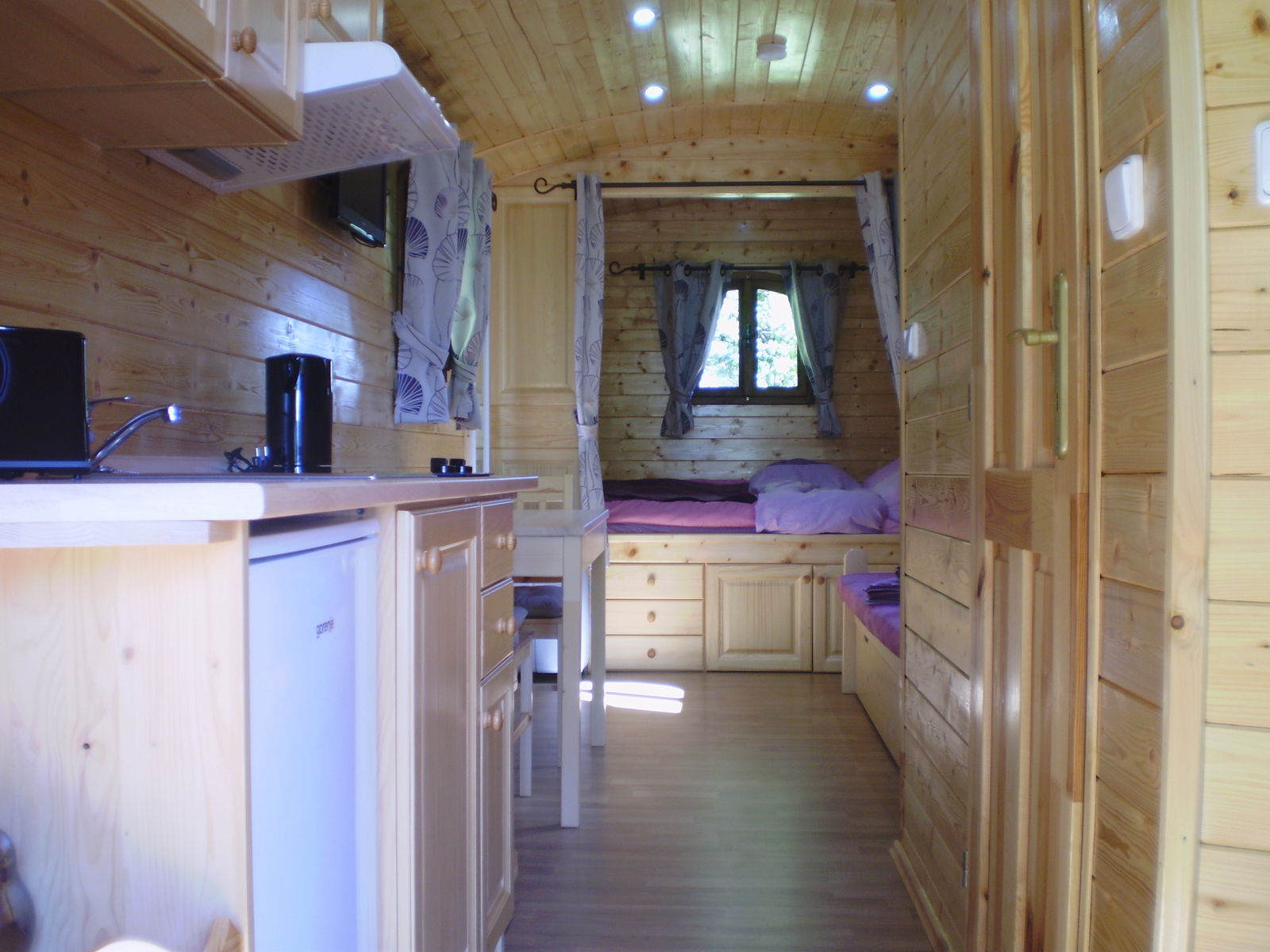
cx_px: 635
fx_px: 1321
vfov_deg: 39.7
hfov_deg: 51.4
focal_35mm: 36
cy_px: 476
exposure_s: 1/15
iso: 64
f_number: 3.1
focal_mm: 6.3
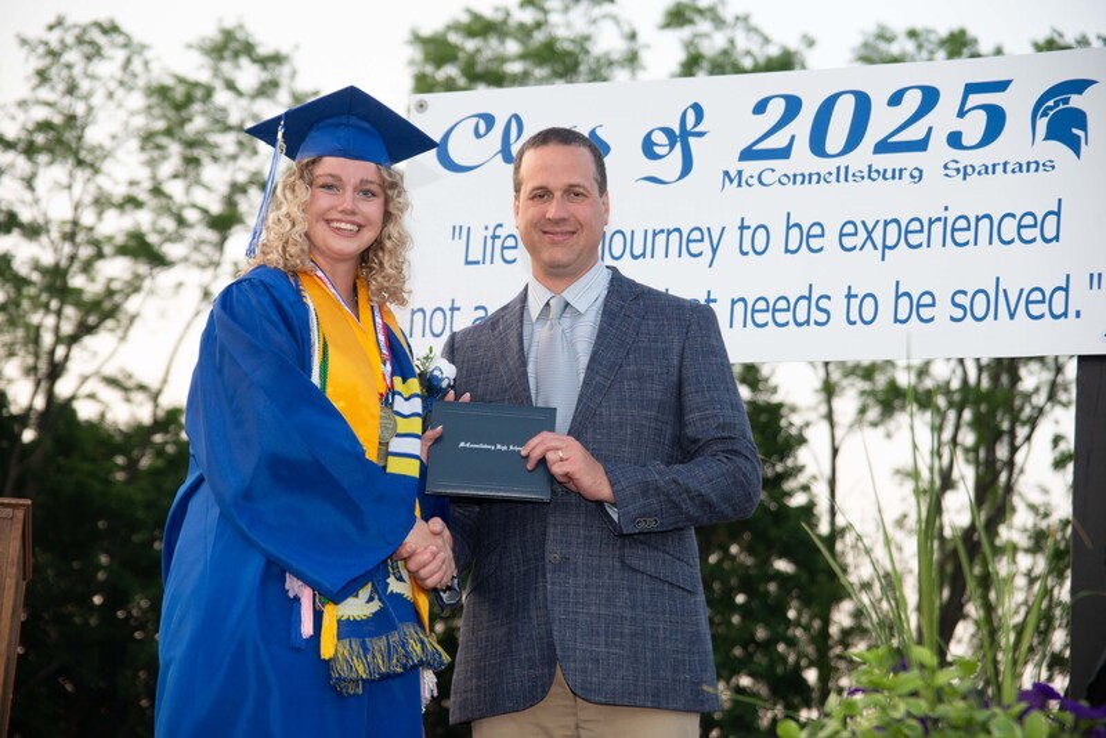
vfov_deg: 11.8
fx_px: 3565
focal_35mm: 116
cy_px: 369
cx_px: 553
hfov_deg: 17.6
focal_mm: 116
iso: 800
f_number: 7.1
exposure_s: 1/200
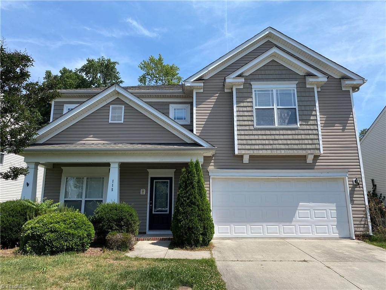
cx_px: 193
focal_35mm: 26
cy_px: 145
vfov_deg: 53.1
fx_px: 290
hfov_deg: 67.3
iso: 32
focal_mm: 4.25
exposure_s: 1/2410
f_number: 1.8
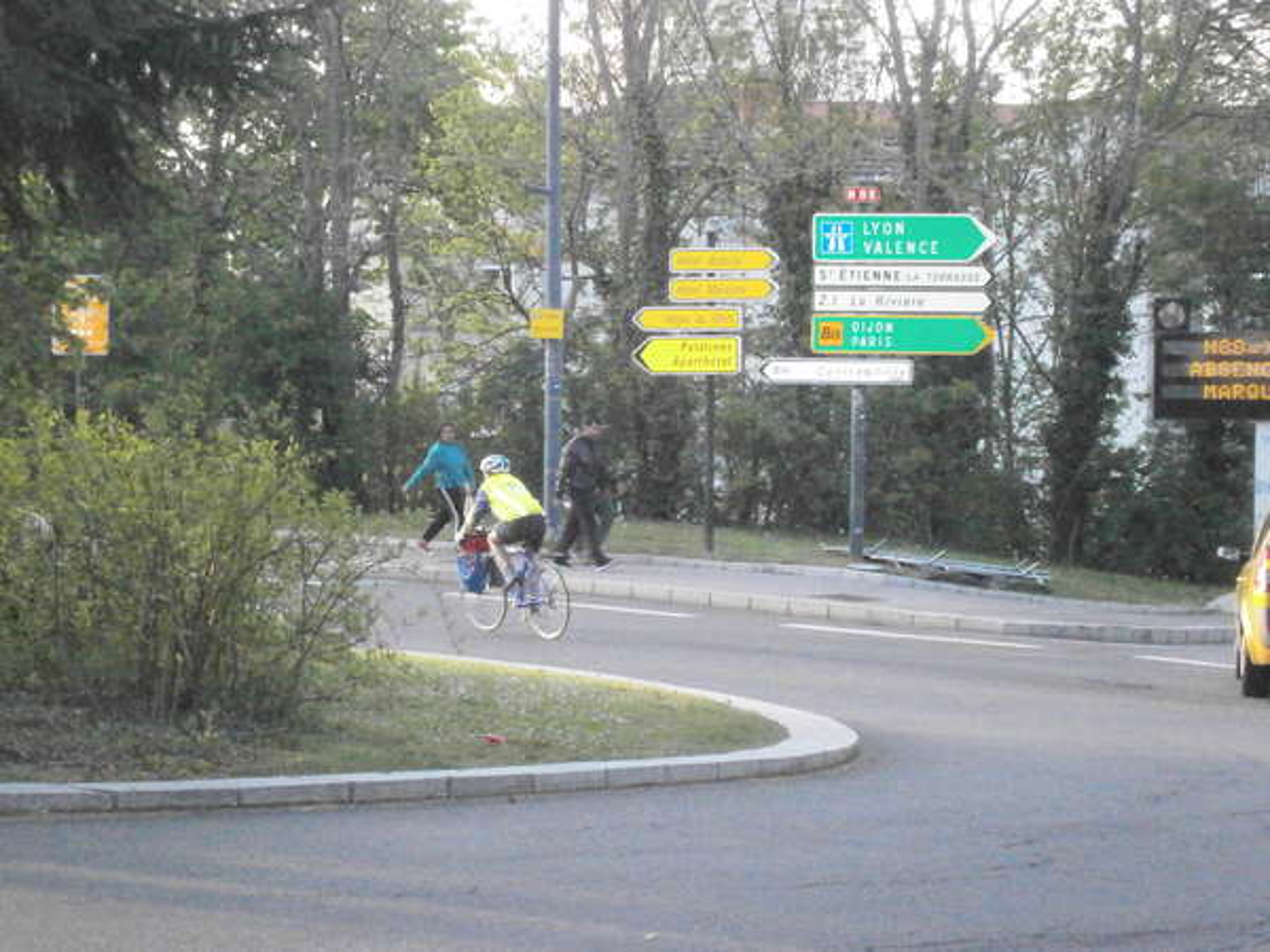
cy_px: 476
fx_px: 4769
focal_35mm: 130
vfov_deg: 11.4
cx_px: 635
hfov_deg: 15.2
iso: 1600
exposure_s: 1/250
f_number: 6.5
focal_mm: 23.5
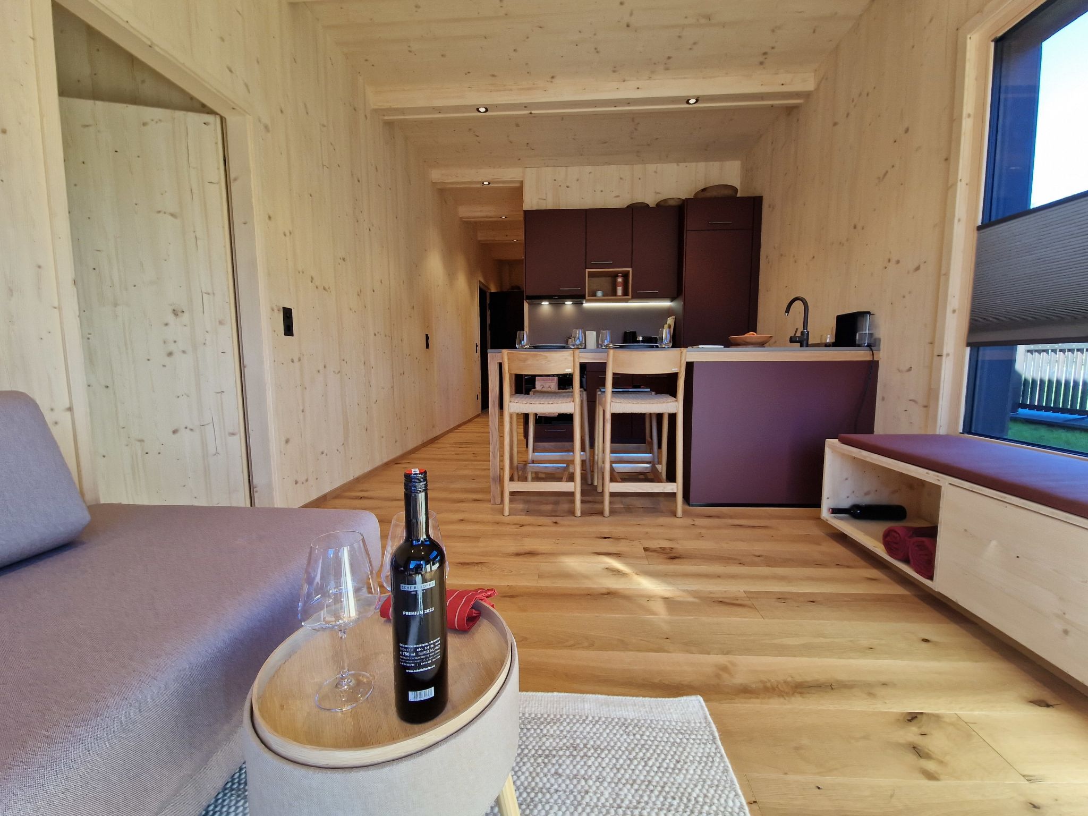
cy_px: 408
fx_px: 409
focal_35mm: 13
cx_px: 544
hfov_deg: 106.2
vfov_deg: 89.9
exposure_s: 1/100
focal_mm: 2.2
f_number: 2.2
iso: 64
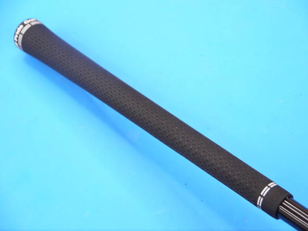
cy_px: 116
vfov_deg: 17.6
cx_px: 154
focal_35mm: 84
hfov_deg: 23.3
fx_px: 747
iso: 800
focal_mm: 42
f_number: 5.6
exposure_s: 1/80
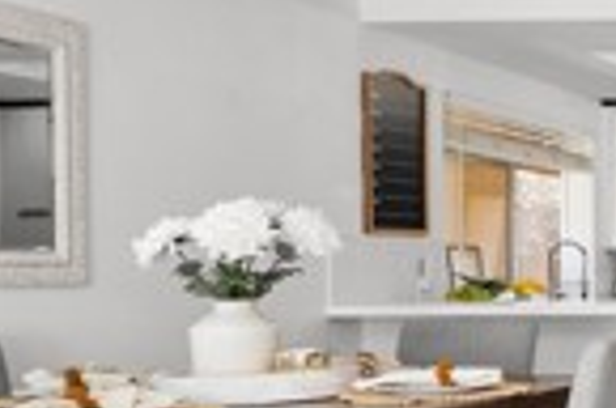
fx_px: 1059
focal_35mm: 62
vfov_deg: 21.7
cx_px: 1105
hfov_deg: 21.4
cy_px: 283
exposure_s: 1.6
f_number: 9
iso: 100
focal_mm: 14
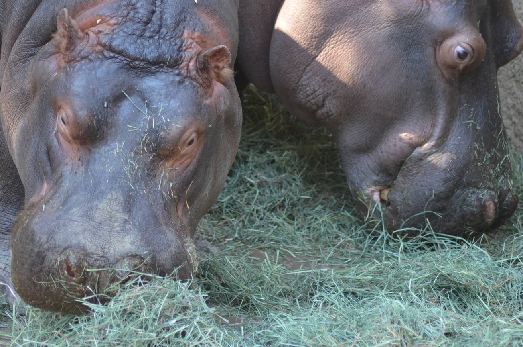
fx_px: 4538
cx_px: 282
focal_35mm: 313
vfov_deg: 4.4
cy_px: 137
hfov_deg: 6.6
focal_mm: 170
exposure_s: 1/500
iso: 2200
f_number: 4.5
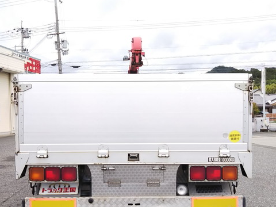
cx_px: 134
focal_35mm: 40
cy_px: 127
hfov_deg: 46.8
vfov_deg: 35.8
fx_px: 319
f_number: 2.2
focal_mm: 4
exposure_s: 1/499
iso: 20
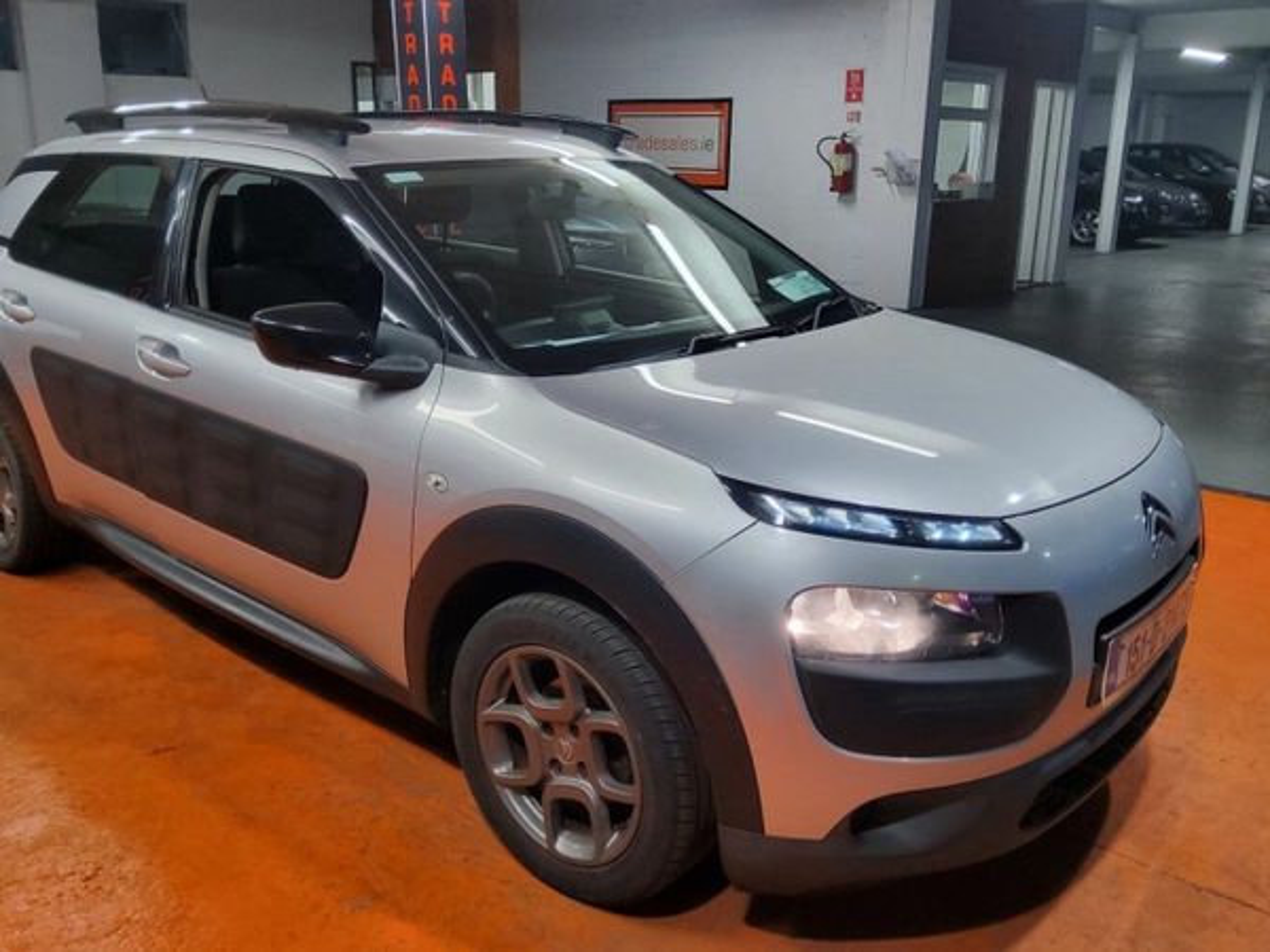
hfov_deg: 67.3
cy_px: 476
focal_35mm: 26
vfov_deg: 53.1
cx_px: 635
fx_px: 954
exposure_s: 1/100
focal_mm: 3.08
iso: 250
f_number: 2
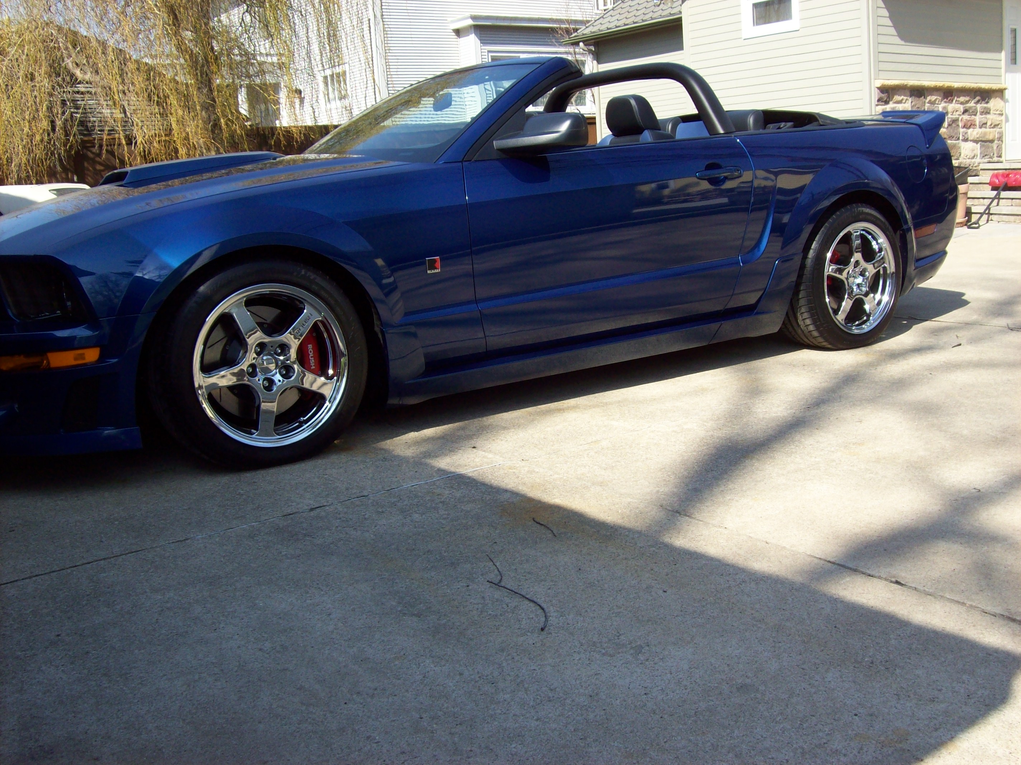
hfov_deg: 51.4
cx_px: 510
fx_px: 1061
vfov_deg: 39.6
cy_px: 382
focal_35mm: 36
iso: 80
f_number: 4.8
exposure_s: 1/277
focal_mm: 6
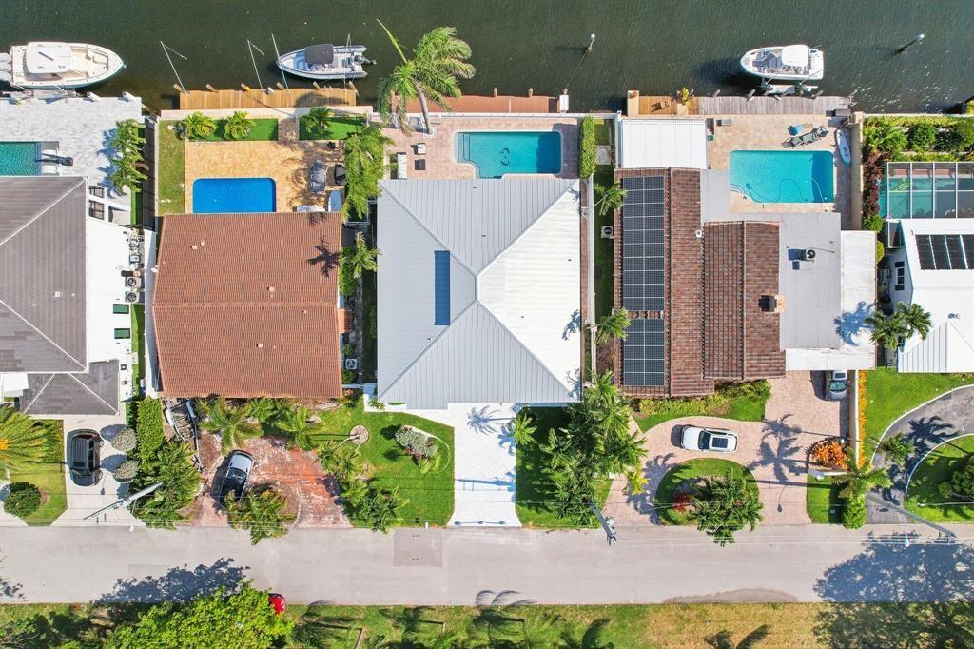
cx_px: 487
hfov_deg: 78.6
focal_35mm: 22
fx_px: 595
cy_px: 324
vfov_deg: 57.2
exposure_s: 1/2500
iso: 110
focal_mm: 8.4
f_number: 2.8
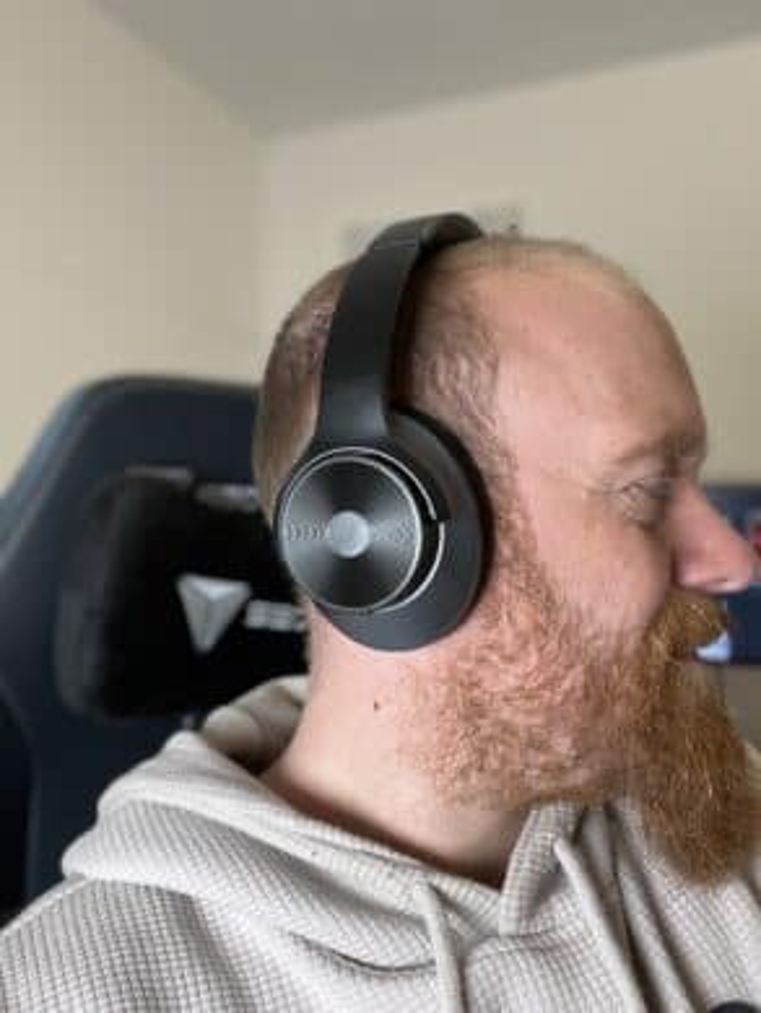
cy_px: 506
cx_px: 380
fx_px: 878
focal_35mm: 30
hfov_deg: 46.8
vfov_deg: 59.9
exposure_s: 1/50
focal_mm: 2.71
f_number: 2.2
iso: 50
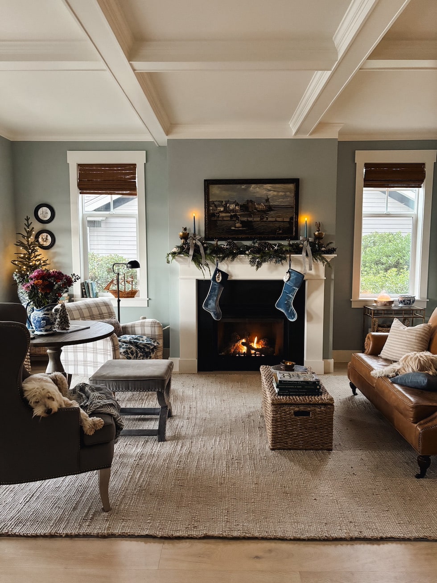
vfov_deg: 67.3
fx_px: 438
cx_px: 218
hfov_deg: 53.1
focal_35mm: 26
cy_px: 292
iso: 640
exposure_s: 1/40
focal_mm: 5.96
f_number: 1.6
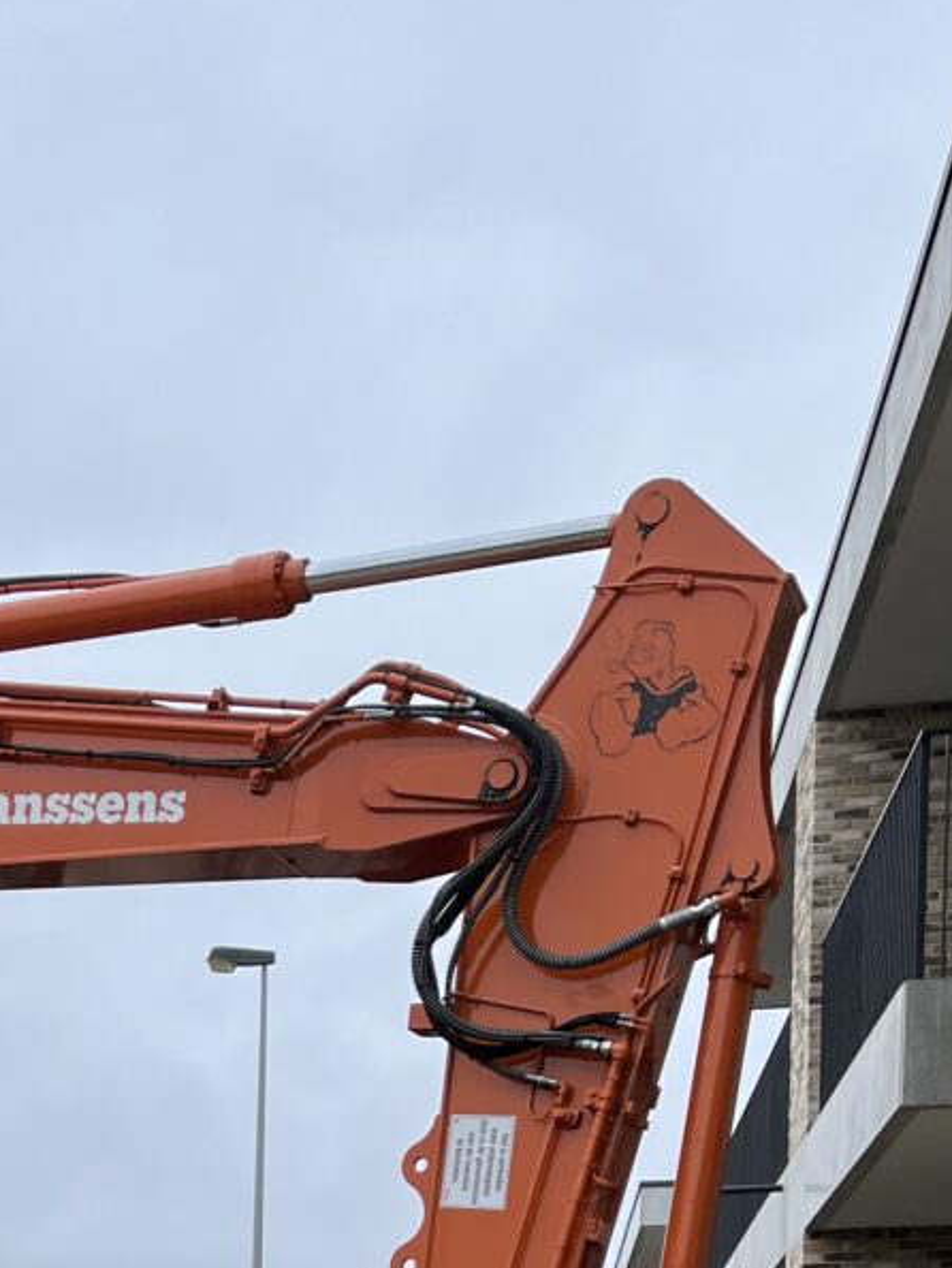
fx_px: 2565
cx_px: -139
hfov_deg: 19.9
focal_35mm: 70
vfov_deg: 24.6
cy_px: 1592
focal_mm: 5.1
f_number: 1.6
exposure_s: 1/1536
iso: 50
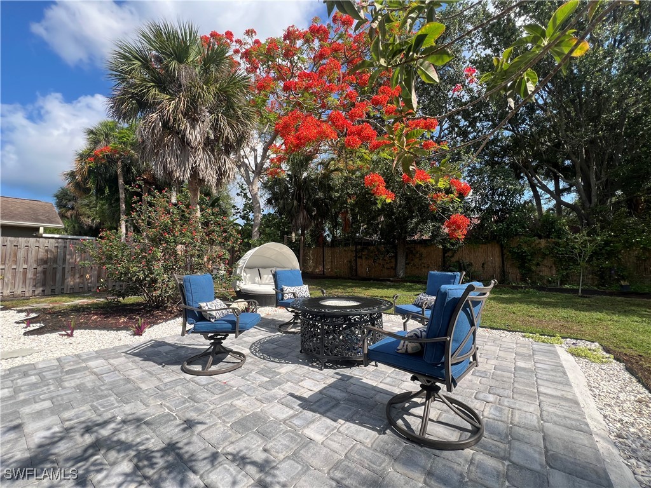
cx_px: 326
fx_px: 244
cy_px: 244
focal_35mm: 13
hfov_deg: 106.2
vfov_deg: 89.9
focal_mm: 1.57
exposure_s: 1/615
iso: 32
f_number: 1.8
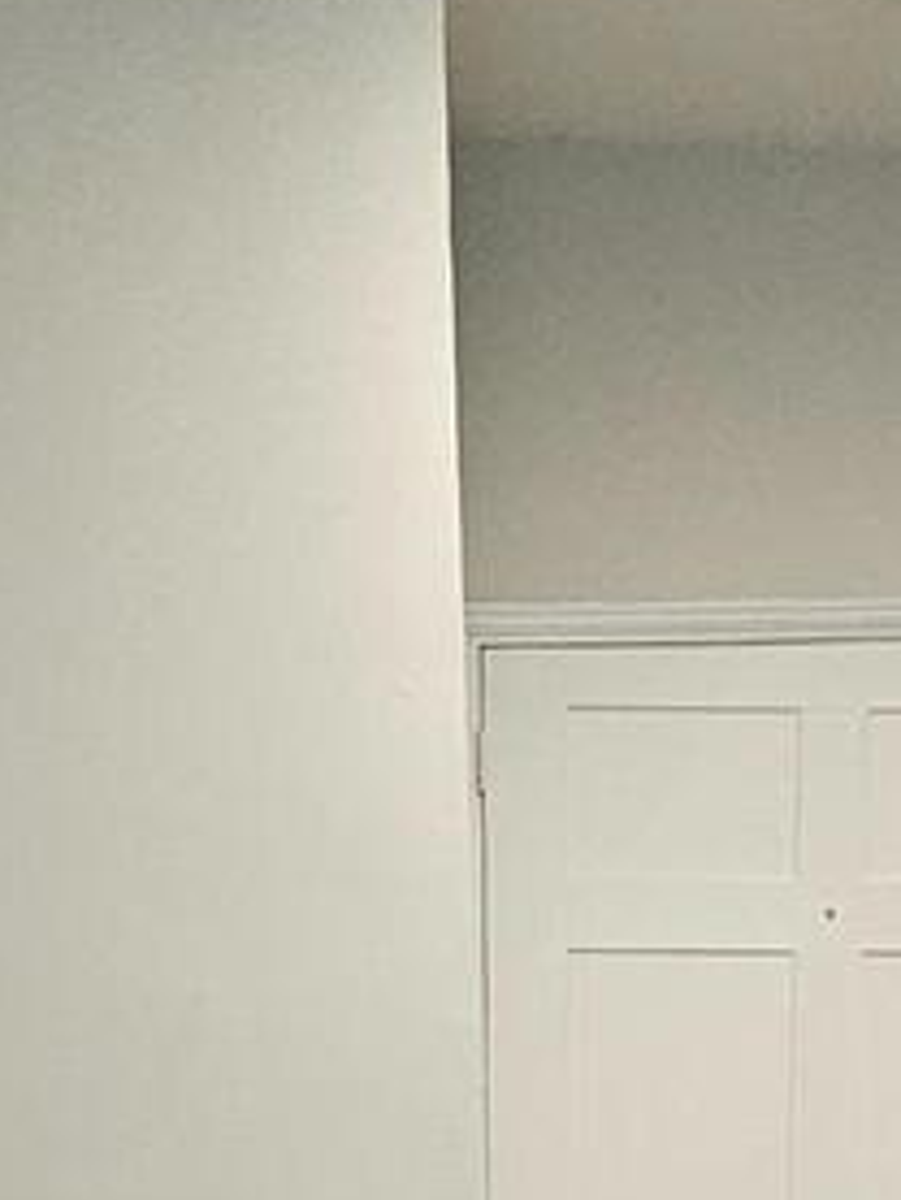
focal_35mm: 72
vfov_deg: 21.8
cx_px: 671
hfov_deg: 20.3
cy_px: 1876
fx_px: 2497
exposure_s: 1/60
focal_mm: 1.74
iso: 320
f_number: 2.2
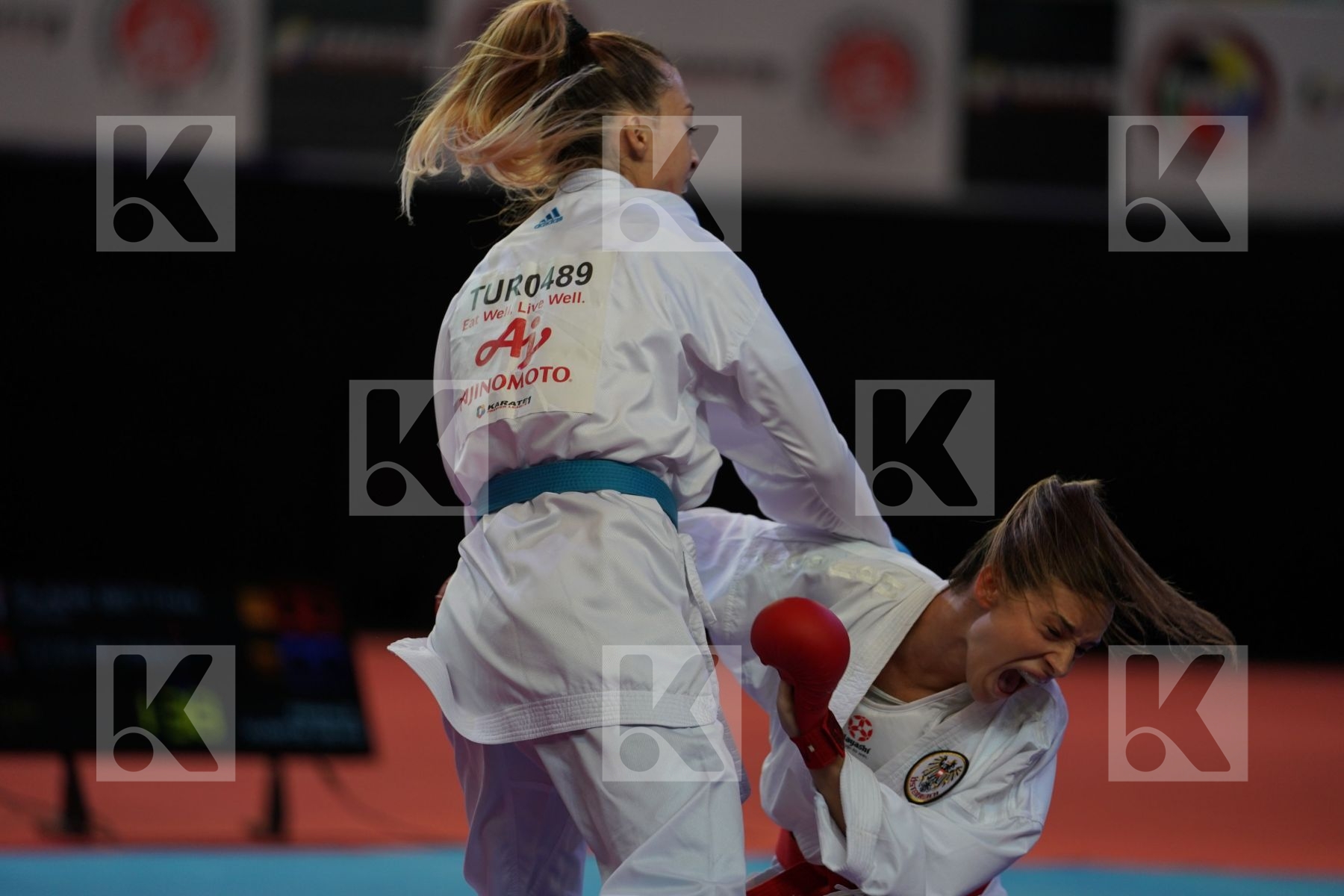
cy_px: 448
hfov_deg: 10.3
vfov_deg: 6.9
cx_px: 672
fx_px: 7466
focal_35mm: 200
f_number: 2.8
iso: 640
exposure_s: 1/1000
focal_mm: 200
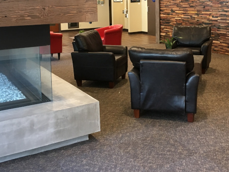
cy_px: 30
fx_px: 324
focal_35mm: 49
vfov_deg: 28.9
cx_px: 128
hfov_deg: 38.8
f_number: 2.2
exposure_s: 1/30
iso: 100
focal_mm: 4.15
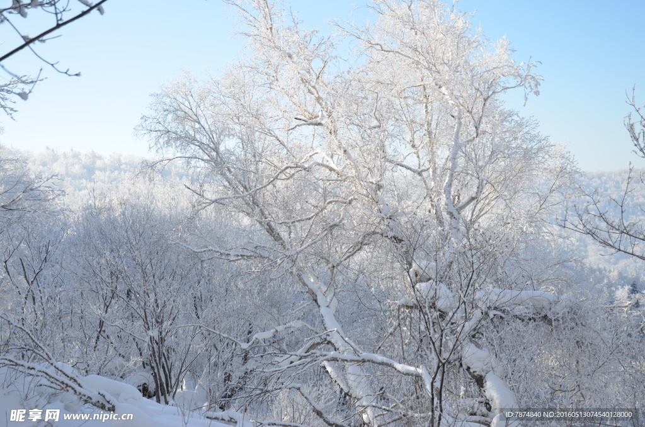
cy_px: 214
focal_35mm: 60
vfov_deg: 22.5
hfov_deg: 33.5
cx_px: 322
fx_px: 1073
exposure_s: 1/250
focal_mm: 40
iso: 110
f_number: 8
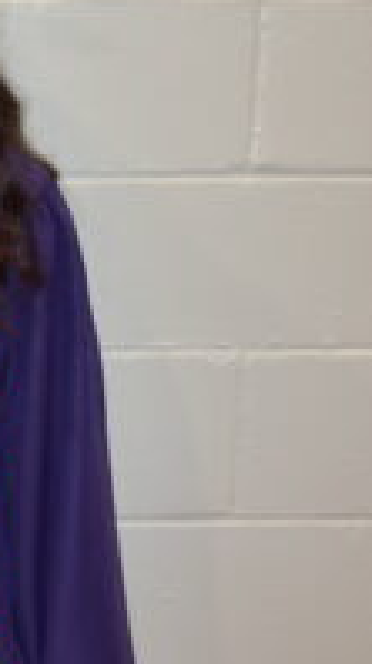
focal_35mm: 91
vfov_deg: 23.2
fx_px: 1606
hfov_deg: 12.0
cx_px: -322
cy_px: 205
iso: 800
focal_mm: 23
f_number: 4
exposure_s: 1/200
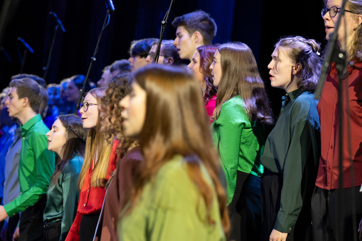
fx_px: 1367
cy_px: 80
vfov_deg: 10.1
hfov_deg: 15.0
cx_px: 284
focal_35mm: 136
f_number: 2.8
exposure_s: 1/250
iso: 1000
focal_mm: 85
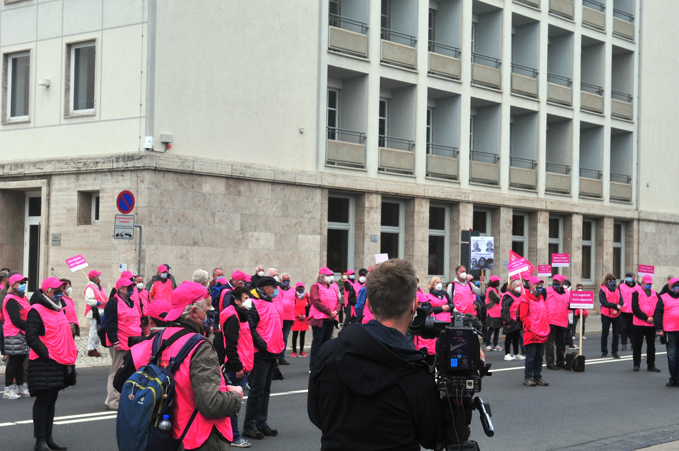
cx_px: 340
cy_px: 226
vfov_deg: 20.6
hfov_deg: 30.5
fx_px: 1243
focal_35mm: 66
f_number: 7.1
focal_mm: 44
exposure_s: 1/320
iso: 320
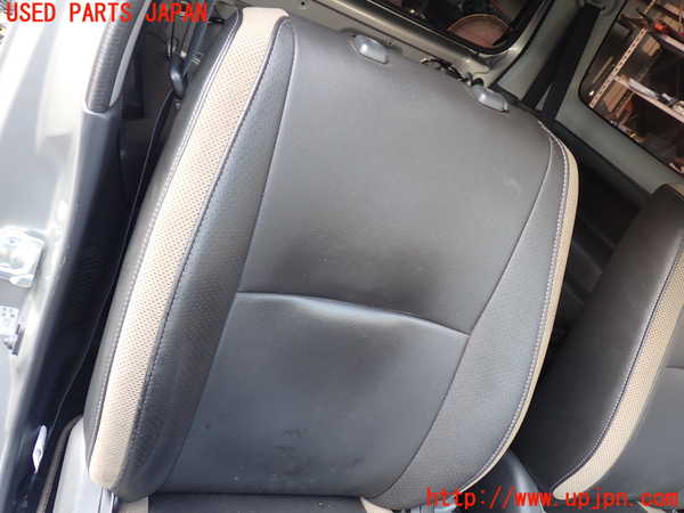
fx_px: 593
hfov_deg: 60.0
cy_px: 256
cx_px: 342
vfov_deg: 46.8
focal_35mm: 30
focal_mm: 5.4
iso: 160
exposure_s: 1/60
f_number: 2.3
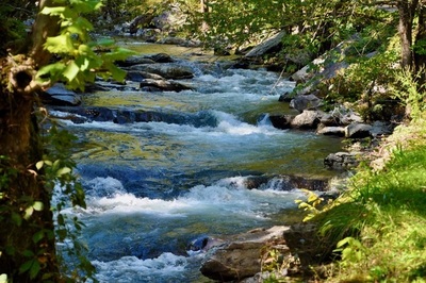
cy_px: 142
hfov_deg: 19.5
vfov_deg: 13.0
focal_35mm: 105
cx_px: 213
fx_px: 1241
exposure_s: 1/320
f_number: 5
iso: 400
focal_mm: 70
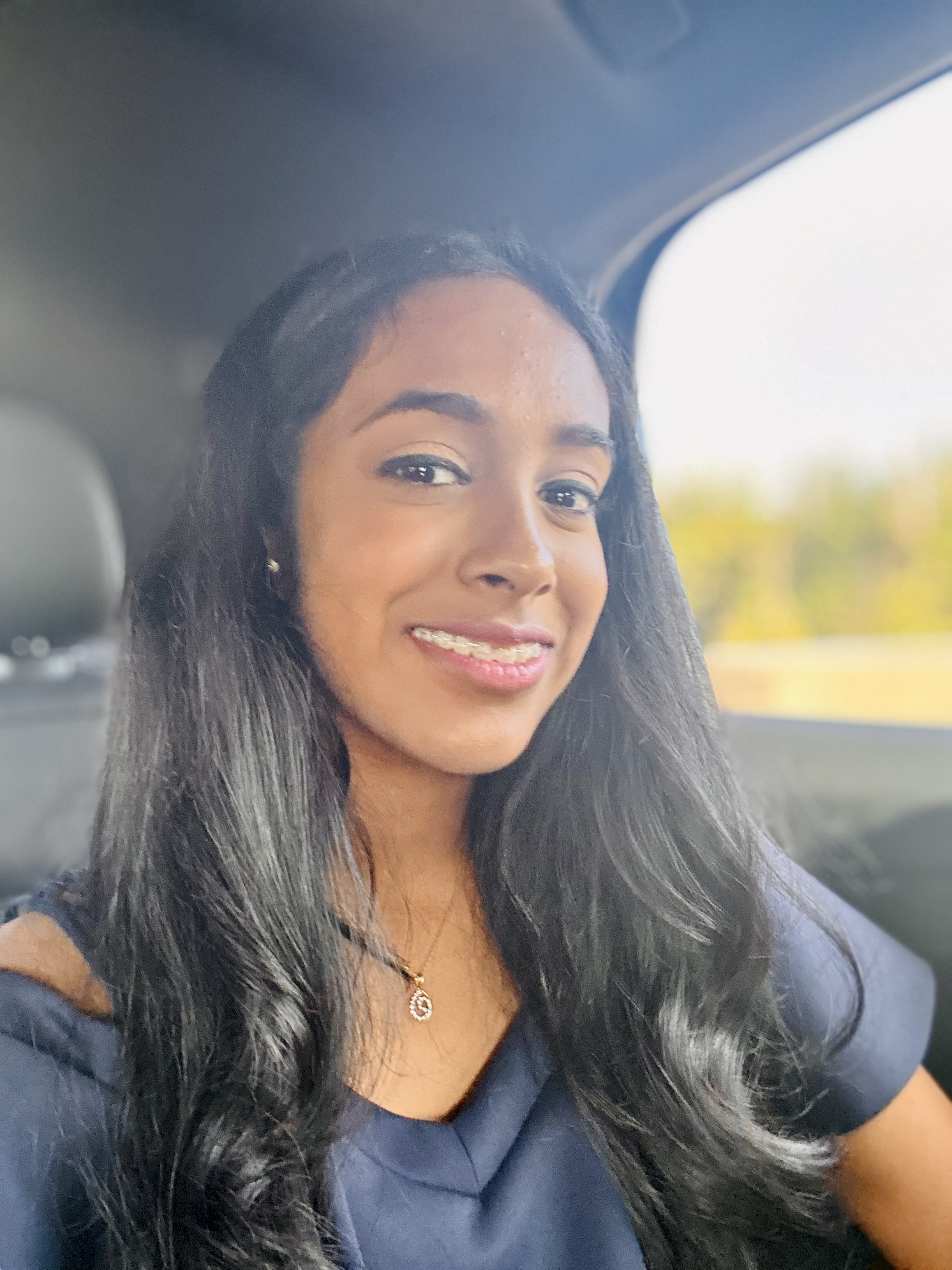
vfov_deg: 60.0
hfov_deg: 46.8
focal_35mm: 30
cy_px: 635
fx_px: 1100
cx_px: 476
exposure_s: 1/60
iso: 200
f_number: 1.9
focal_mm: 2.69
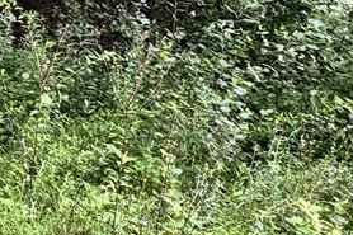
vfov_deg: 19.5
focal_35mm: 67
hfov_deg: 23.0
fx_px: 657
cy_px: -22
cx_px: -204
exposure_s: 1/146
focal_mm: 2.22
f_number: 2.2
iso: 40
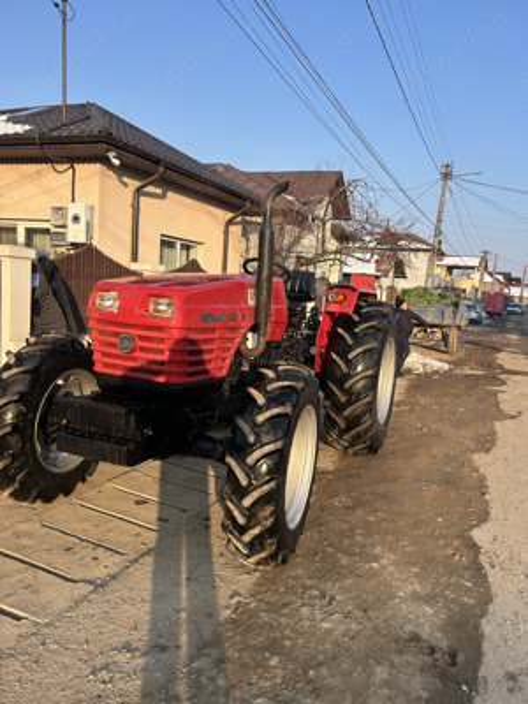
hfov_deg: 53.1
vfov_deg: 67.3
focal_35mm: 26
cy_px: 352
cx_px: 264
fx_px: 529
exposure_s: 1/1575
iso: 50
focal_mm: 5.7
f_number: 1.5
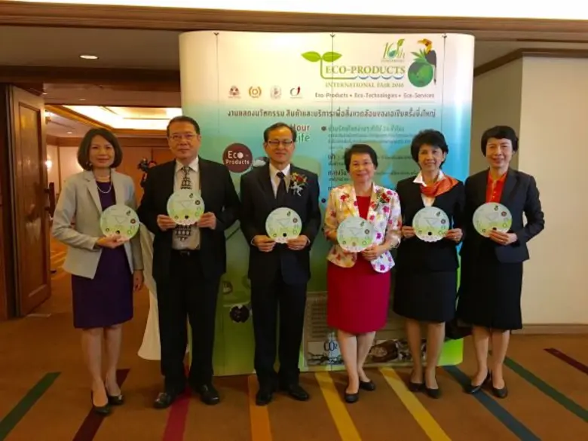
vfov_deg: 48.2
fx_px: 493
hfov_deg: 61.7
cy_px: 220
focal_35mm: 29
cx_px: 294
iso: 100
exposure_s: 1/17
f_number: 2.2
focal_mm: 4.15
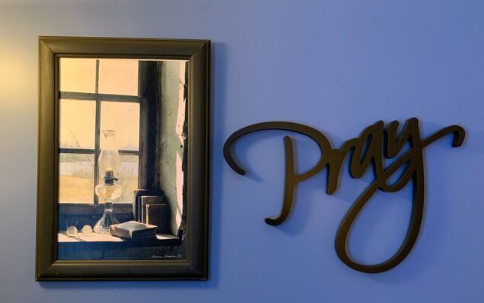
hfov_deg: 66.5
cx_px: 243
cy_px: 178
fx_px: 369
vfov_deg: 44.4
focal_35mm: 28
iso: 320
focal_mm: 4.25
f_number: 1.8
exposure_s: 1/40
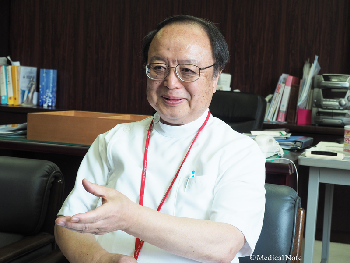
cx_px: 175
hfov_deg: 32.2
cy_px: 132
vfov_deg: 24.4
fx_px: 607
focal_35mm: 60
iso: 320
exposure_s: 1/60
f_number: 5.6
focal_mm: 30
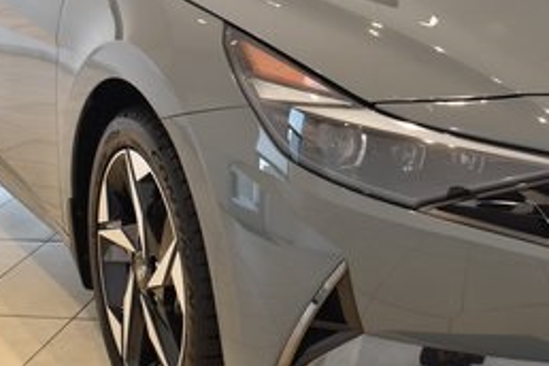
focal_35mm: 78
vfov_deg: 17.3
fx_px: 1193
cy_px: 73
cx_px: 413
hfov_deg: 25.6
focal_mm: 21
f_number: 3.8
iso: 100
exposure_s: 1/30
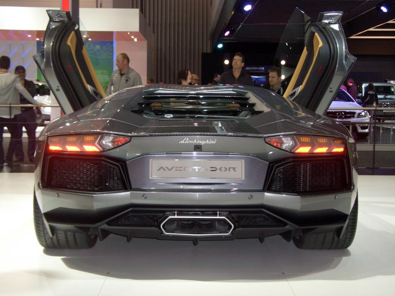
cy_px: 148
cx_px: 198
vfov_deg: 27.5
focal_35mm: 53
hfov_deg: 36.2
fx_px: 605
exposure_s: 1/60
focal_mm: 11.3
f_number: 3.2
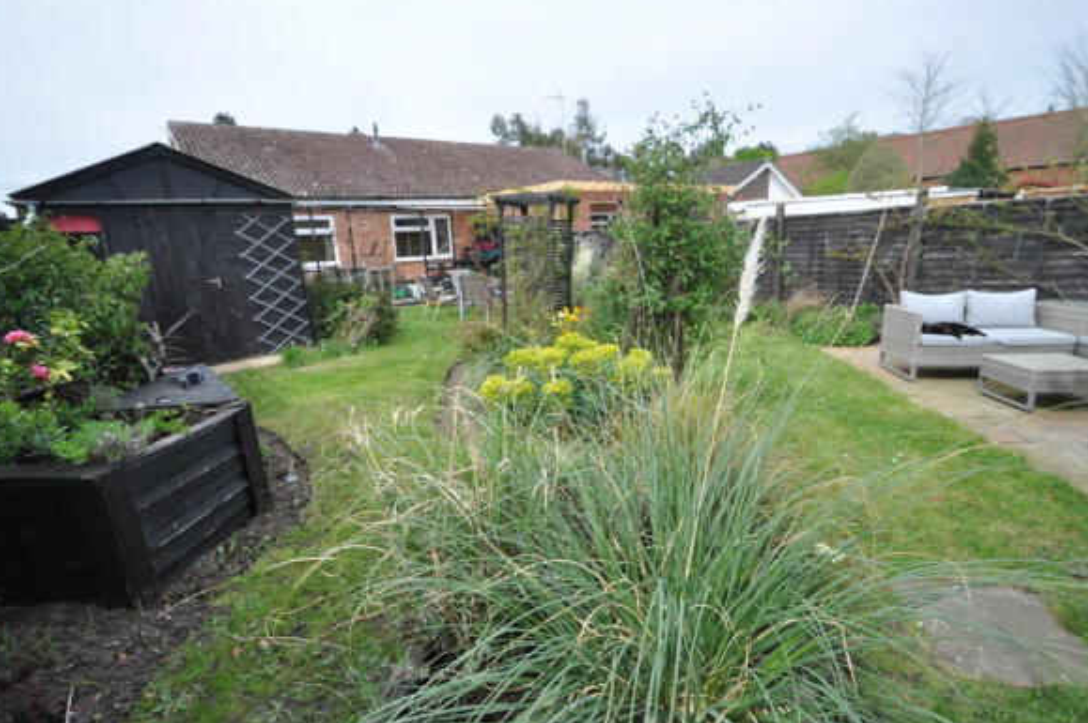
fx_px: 513
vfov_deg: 70.3
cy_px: 385
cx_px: 547
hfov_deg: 93.3
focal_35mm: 17
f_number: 3.5
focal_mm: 10
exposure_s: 1/2000
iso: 400
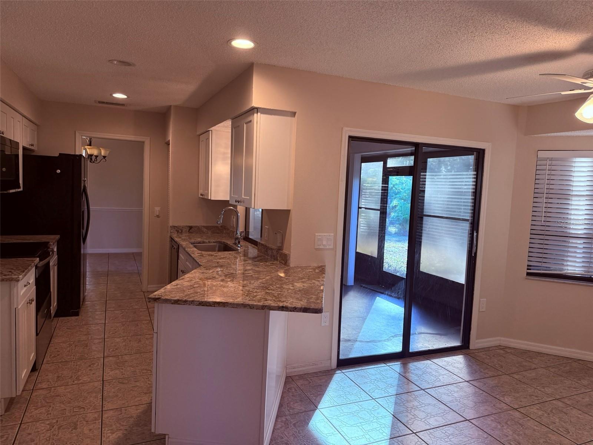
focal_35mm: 24
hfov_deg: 71.6
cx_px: 296
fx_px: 411
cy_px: 222
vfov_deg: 56.8
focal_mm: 6.76
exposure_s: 1/199
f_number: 1.78
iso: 200
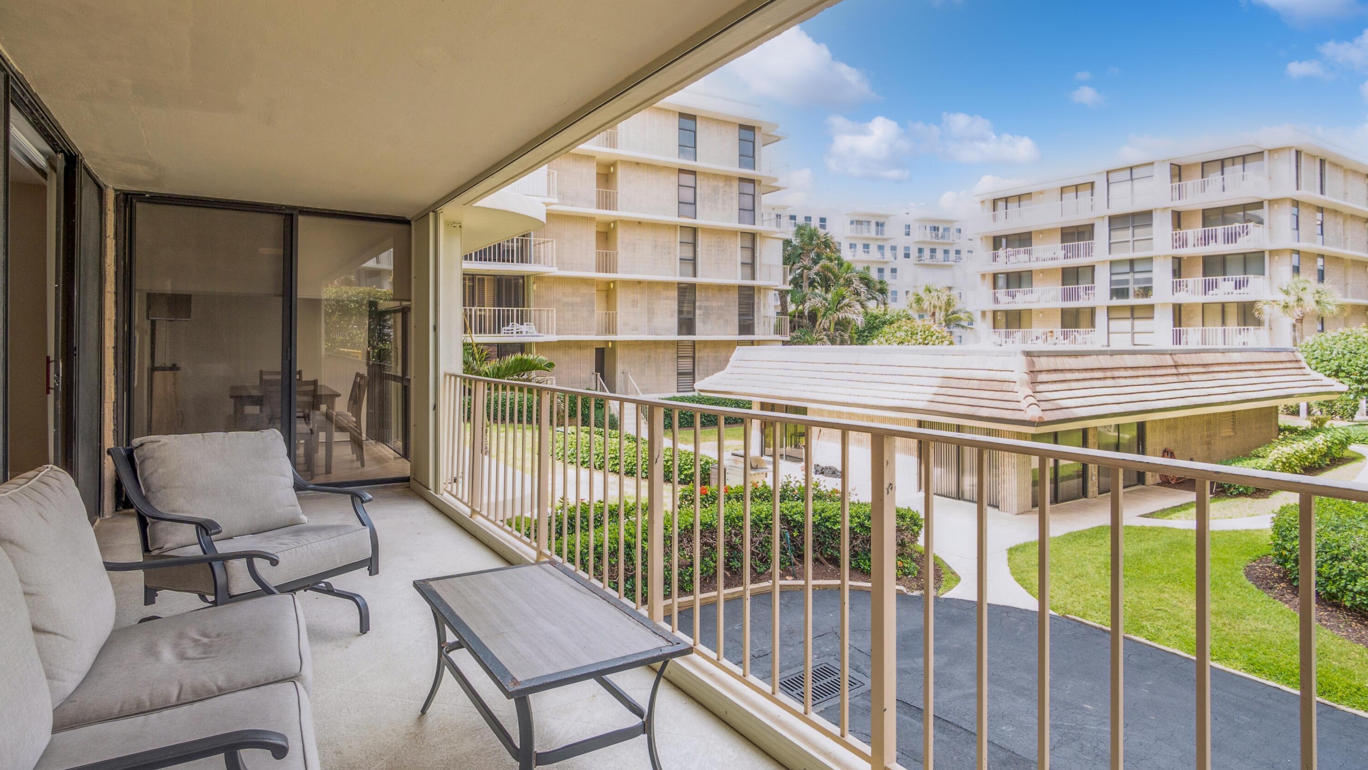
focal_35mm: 19
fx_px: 689
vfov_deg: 58.2
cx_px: 687
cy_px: 347
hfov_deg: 89.6
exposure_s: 1/40
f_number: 9
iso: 200
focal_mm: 12
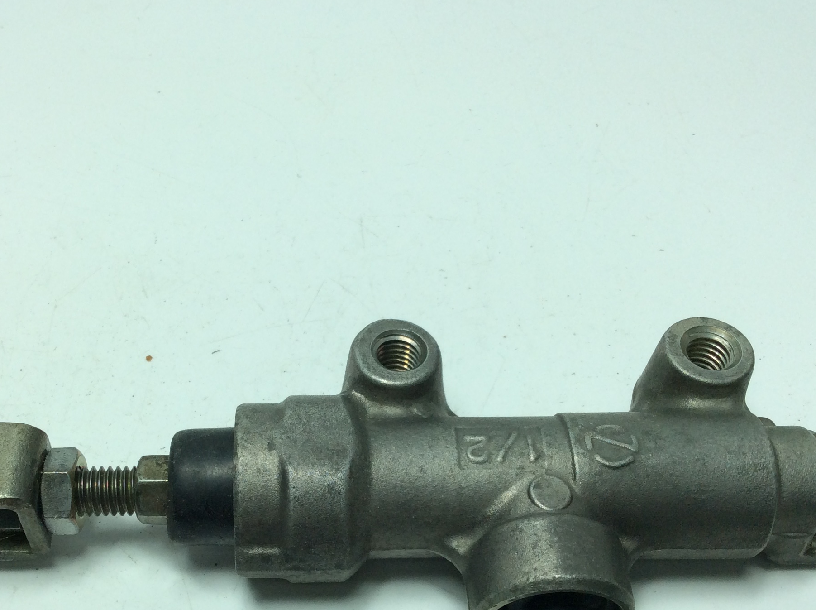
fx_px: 1083
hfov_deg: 41.1
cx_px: 335
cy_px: 428
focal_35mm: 46
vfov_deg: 31.1
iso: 32
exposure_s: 1/502
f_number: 2.4
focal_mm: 3.3
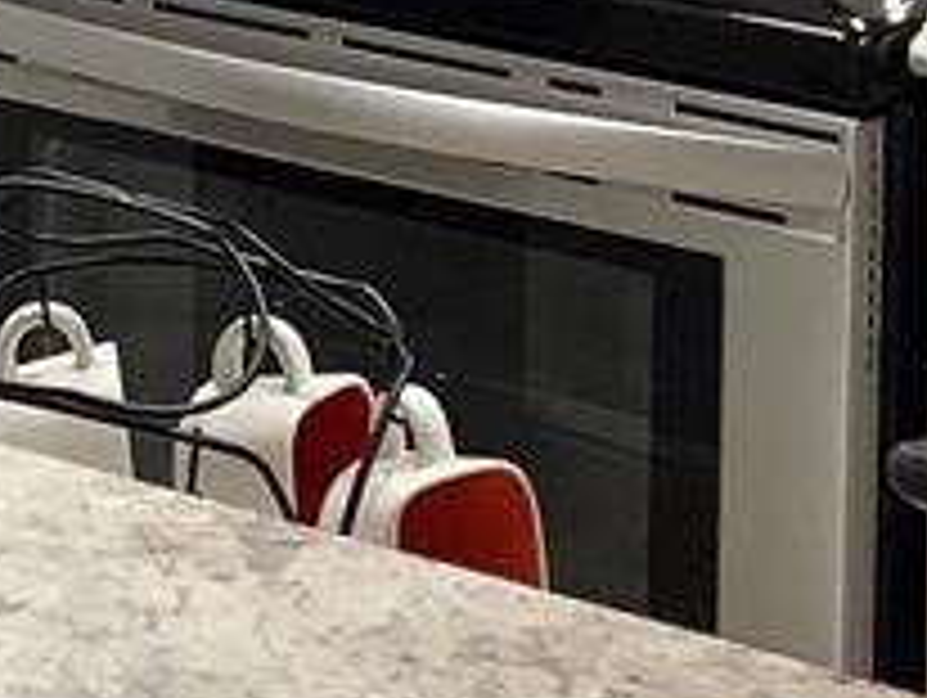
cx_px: -72
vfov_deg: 9.2
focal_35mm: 154
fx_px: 4129
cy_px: -603
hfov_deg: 12.6
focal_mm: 3.3
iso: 80
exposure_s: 1/60
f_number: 2.4
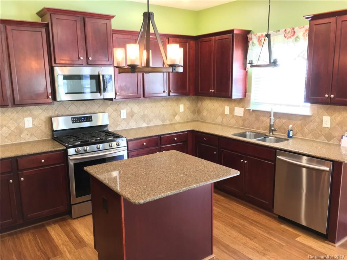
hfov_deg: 61.7
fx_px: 291
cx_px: 174
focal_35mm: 29
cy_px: 130
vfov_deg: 48.2
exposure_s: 1/30
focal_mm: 4.15
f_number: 2.2
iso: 160
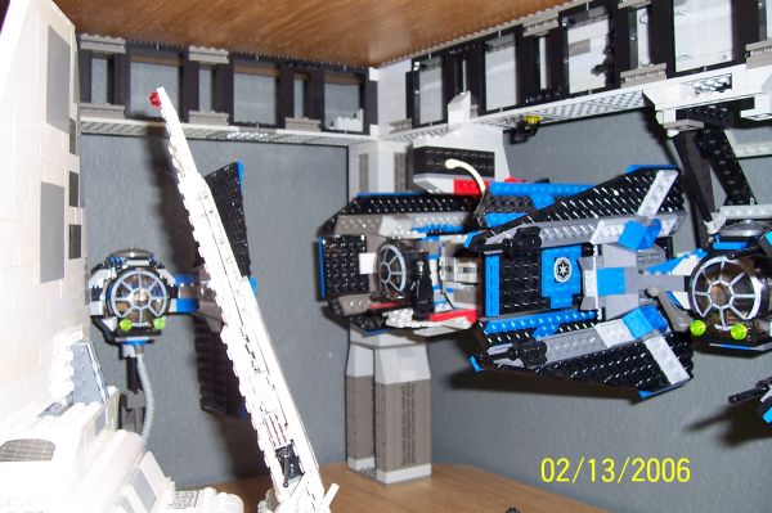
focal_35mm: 34
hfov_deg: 55.8
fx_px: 728
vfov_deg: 38.8
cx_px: 386
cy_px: 256
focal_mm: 5.6
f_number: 2.7
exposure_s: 1/60
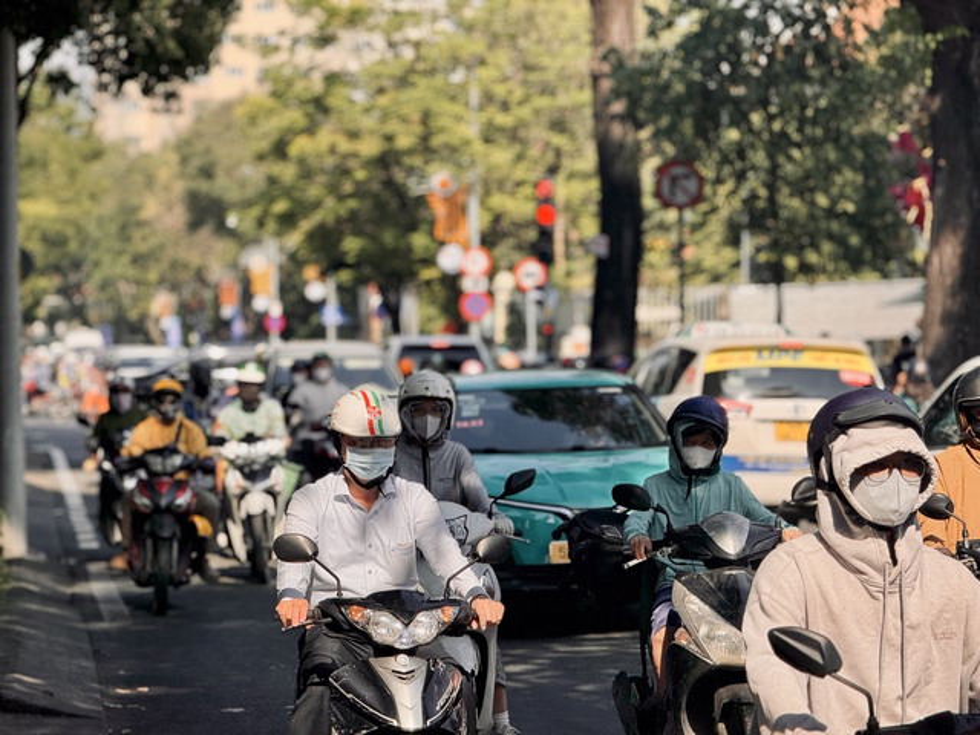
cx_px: 490
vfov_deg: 12.3
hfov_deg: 16.4
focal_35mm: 120
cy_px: 368
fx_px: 3397
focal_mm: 15.66
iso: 50
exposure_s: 1/661
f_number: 2.8
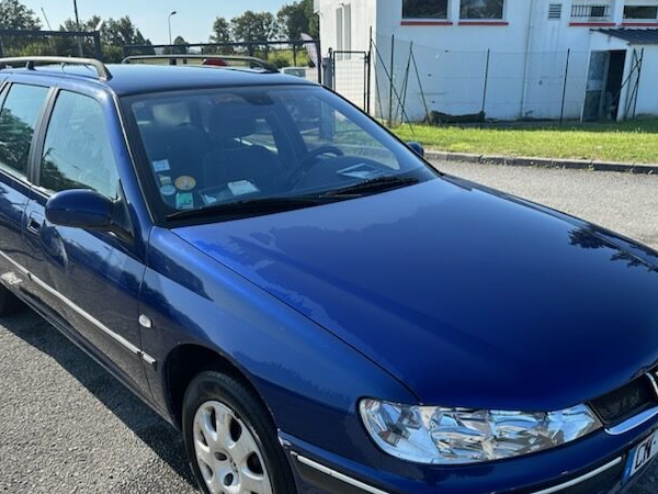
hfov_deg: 56.8
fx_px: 608
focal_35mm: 32
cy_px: 287
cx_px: 339
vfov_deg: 44.0
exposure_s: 1/1751
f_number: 1.78
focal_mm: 6.86
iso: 80
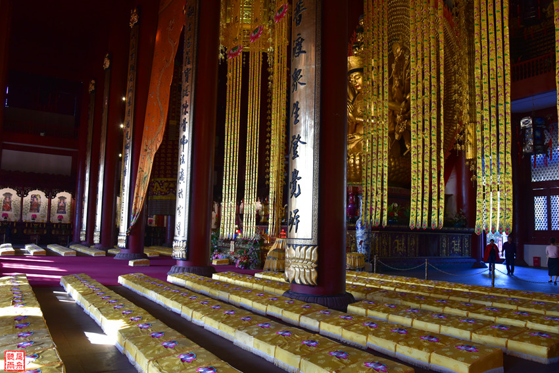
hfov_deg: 61.9
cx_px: 280
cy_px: 186
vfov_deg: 43.6
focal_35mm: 30
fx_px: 466
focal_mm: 30
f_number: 6.3
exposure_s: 1/15
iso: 1100
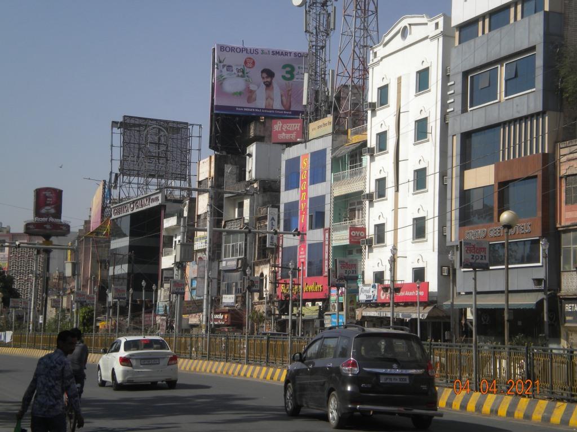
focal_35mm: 68
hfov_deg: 28.6
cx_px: 288
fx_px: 1133
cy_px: 216
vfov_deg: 21.6
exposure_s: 1/486
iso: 80
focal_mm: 12.3
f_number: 6.5
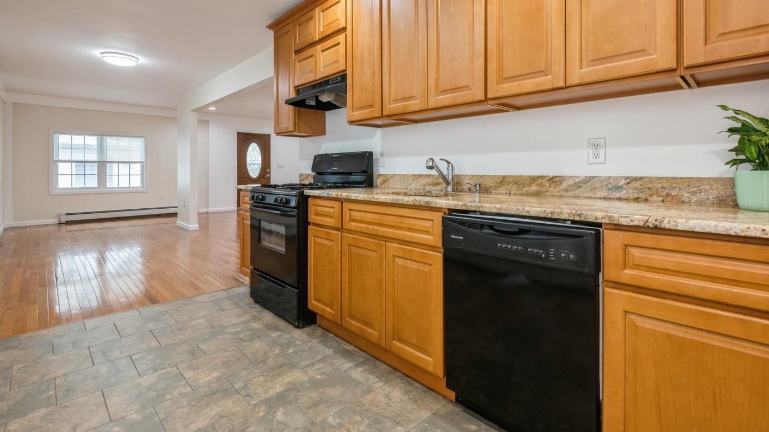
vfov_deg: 63.1
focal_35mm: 17
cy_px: 165
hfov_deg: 95.8
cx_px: 406
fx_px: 347
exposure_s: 1/6
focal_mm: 14
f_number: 11
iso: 400
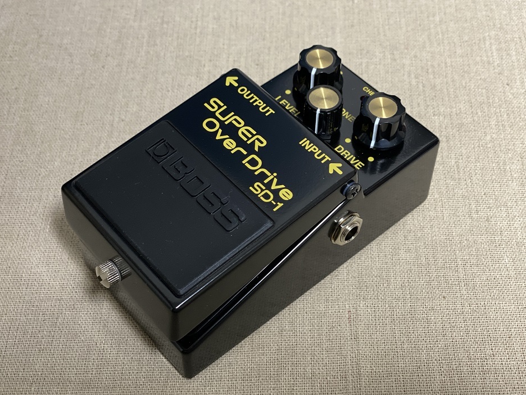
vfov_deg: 26.1
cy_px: 203
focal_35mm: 56
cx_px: 252
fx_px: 851
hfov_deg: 34.3
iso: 200
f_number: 2
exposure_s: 1/33
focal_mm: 6
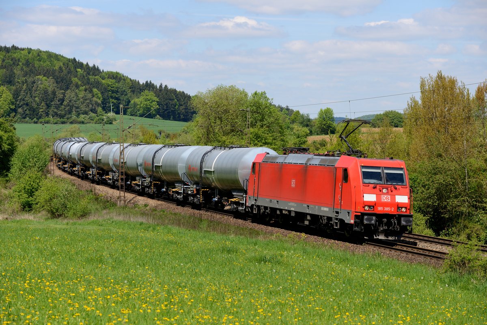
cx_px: 244
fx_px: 1420
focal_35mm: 105
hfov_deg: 19.5
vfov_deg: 13.0
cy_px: 162
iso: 200
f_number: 6.3
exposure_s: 1/1600
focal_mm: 105
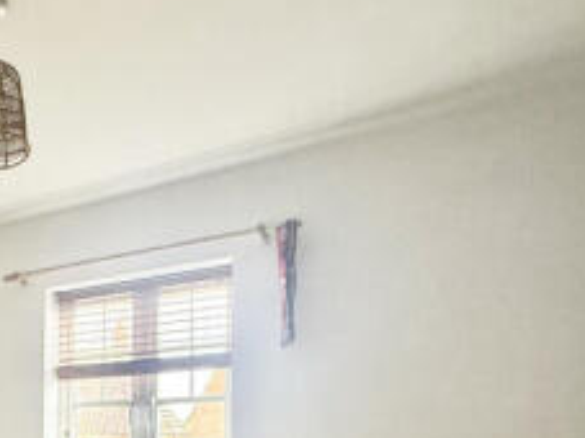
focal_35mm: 36
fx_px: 608
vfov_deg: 35.0
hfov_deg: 41.3
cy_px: 460
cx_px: -55
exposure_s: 1/99
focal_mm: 2.22
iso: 200
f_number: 2.2
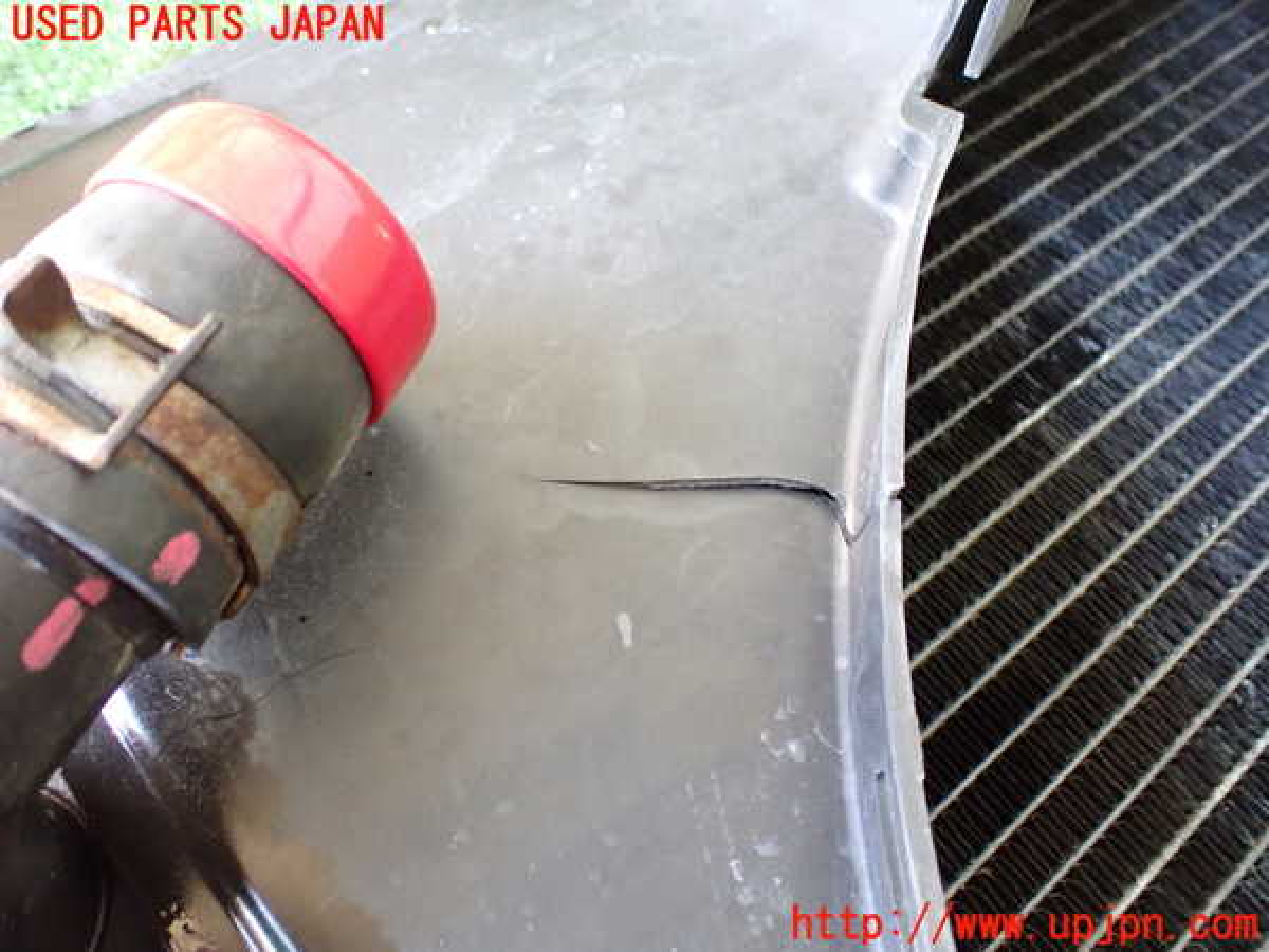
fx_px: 1100
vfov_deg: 46.8
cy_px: 476
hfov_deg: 60.0
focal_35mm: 30
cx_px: 634
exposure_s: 1/40
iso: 800
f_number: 2.3
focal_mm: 5.4
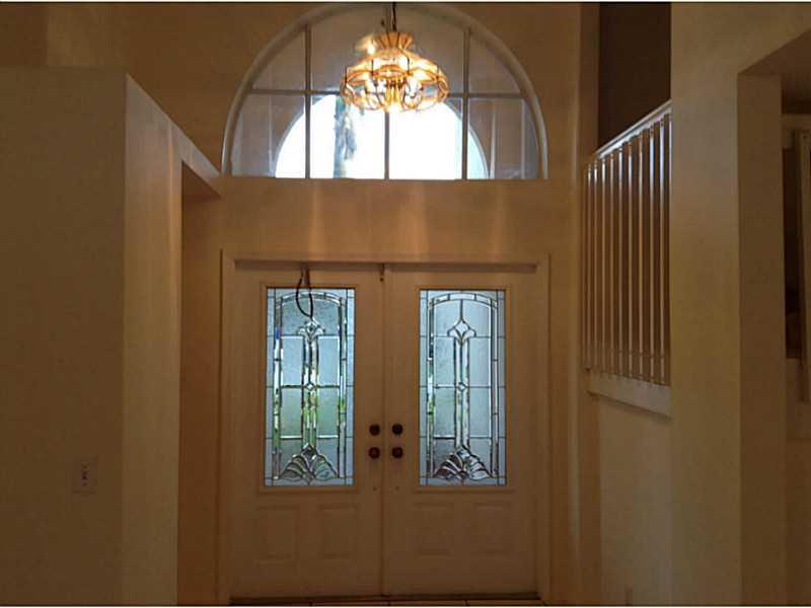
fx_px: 773
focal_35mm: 33
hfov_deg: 55.4
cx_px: 406
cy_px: 304
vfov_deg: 42.9
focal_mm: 3.3
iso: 32
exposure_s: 1/30
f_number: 2.4
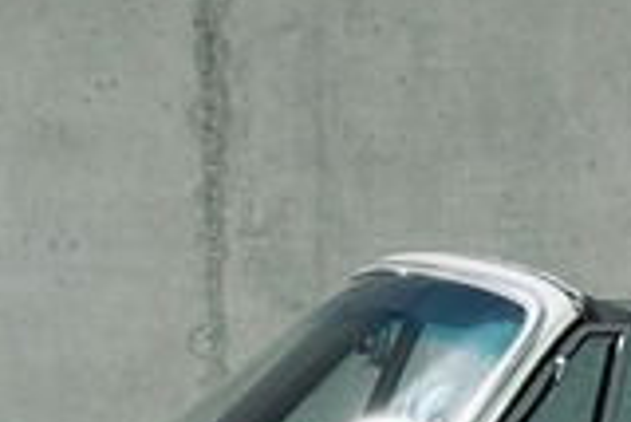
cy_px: 418
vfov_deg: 5.7
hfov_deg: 8.5
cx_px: 532
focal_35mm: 240
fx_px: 4210
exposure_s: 1/50
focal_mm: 6.76
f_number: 1.78
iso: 100
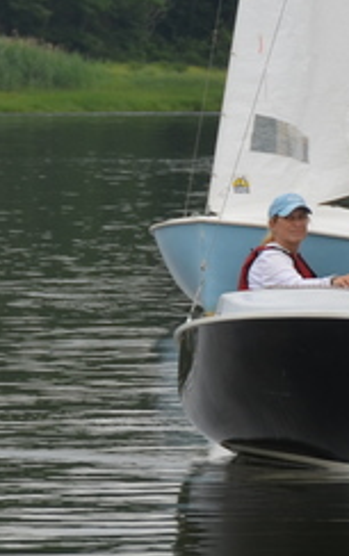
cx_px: 785
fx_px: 10189
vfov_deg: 3.1
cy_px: -91
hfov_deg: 2.0
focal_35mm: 671
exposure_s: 1/250
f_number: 8
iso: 140
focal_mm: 105
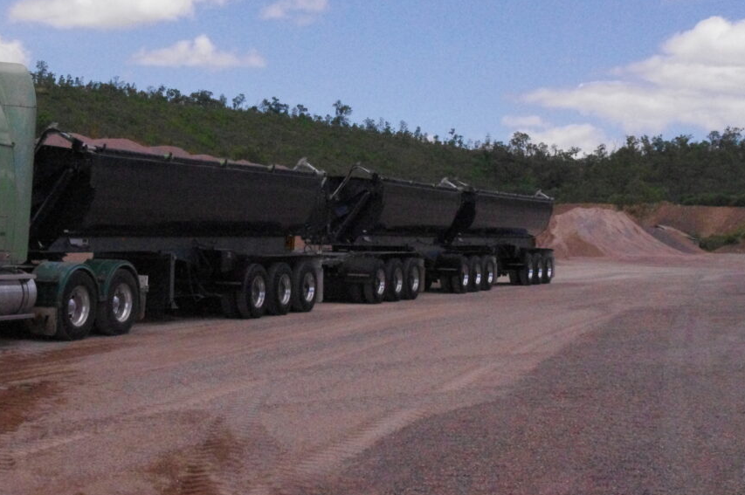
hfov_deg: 31.4
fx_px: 1302
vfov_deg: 21.4
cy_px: 167
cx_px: 192
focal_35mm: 63
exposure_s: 1/5000
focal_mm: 28.13
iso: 6400
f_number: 14
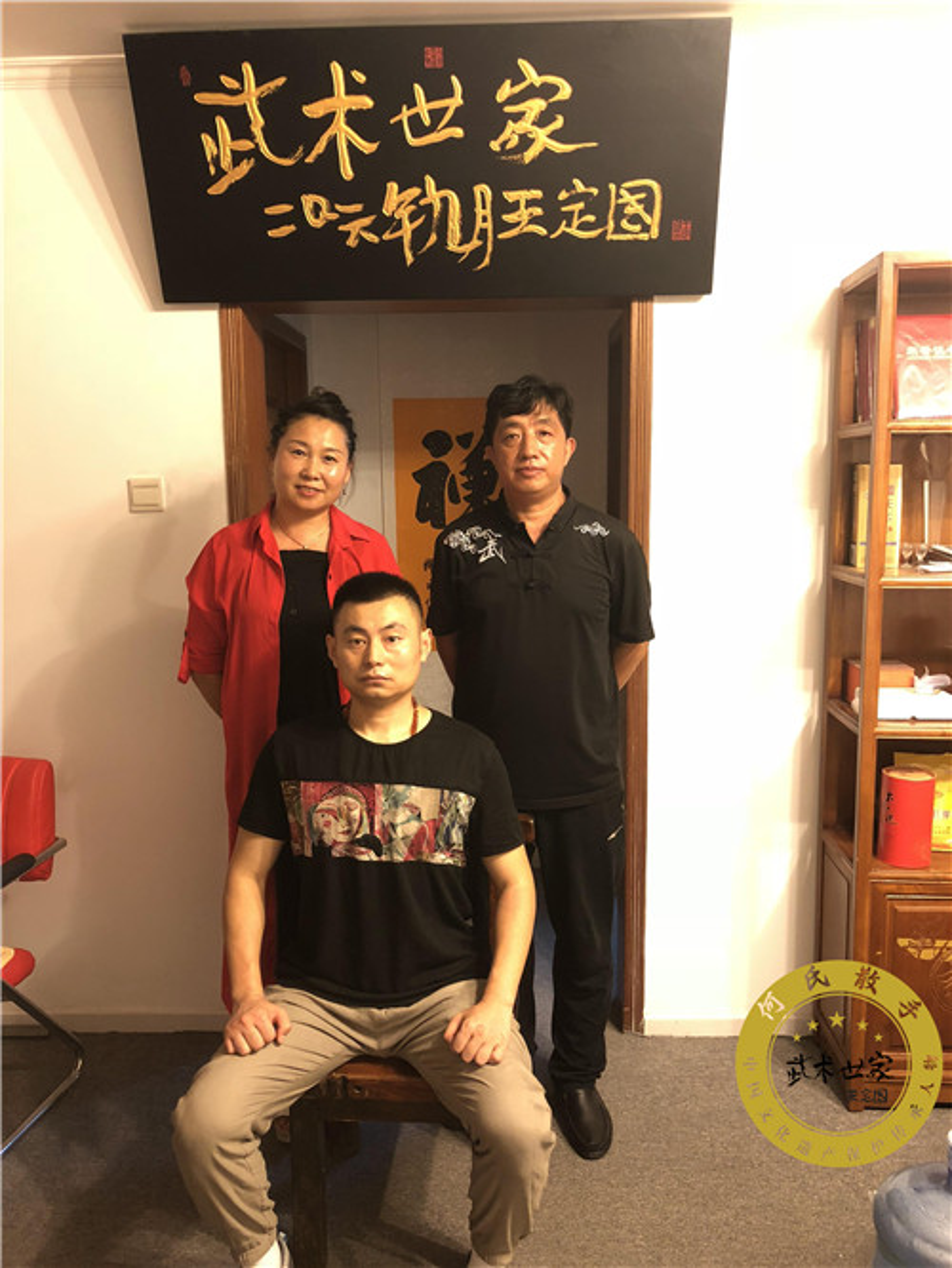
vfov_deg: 63.4
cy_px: 634
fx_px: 1026
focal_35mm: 28
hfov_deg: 49.8
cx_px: 476
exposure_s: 1/6
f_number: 1.8
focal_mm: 4
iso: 100
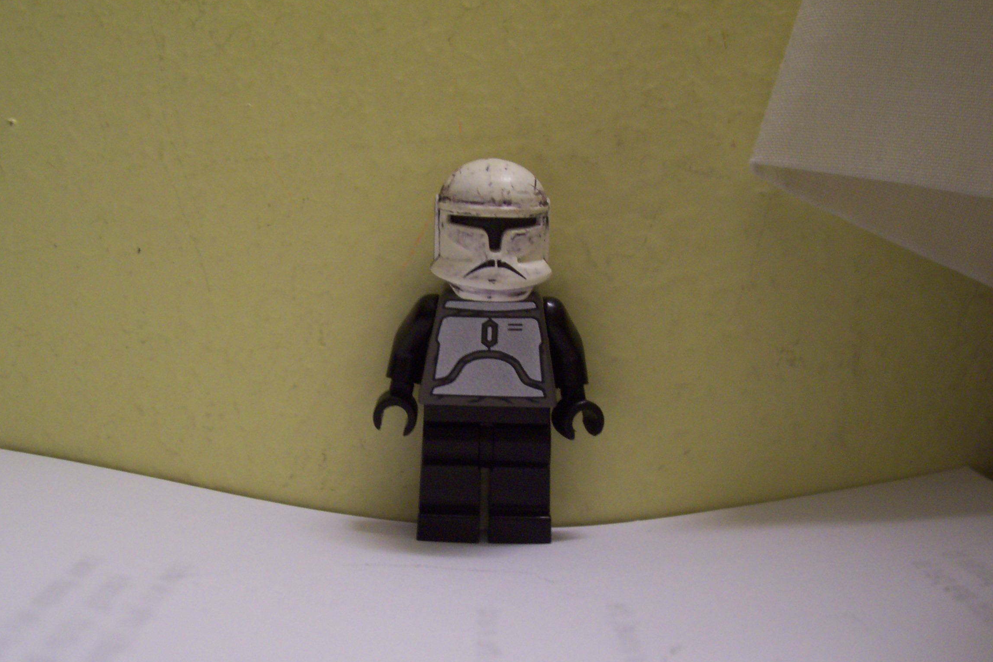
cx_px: 499
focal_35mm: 44
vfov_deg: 30.5
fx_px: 1214
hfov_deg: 44.5
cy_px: 362
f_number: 2.9
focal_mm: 7
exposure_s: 1/8
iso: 160
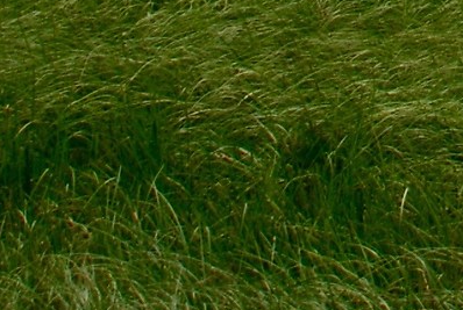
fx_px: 3260
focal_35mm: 253
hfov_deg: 7.8
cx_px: 855
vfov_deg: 5.2
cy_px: -610
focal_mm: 28
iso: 100
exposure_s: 1/200
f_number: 7.1
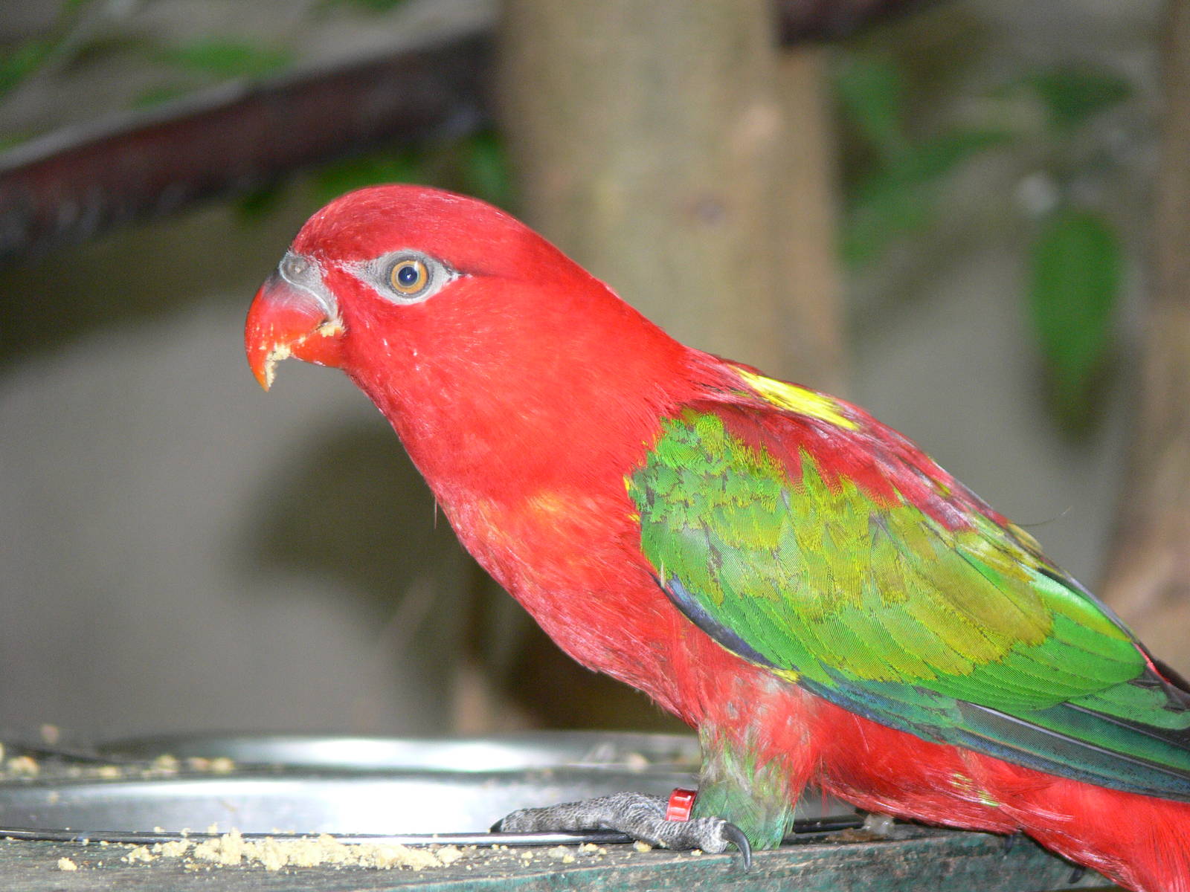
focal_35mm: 420
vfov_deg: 3.5
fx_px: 14438
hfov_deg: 4.7
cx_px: 595
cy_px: 446
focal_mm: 88.8
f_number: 3.7
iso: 160
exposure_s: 1/30
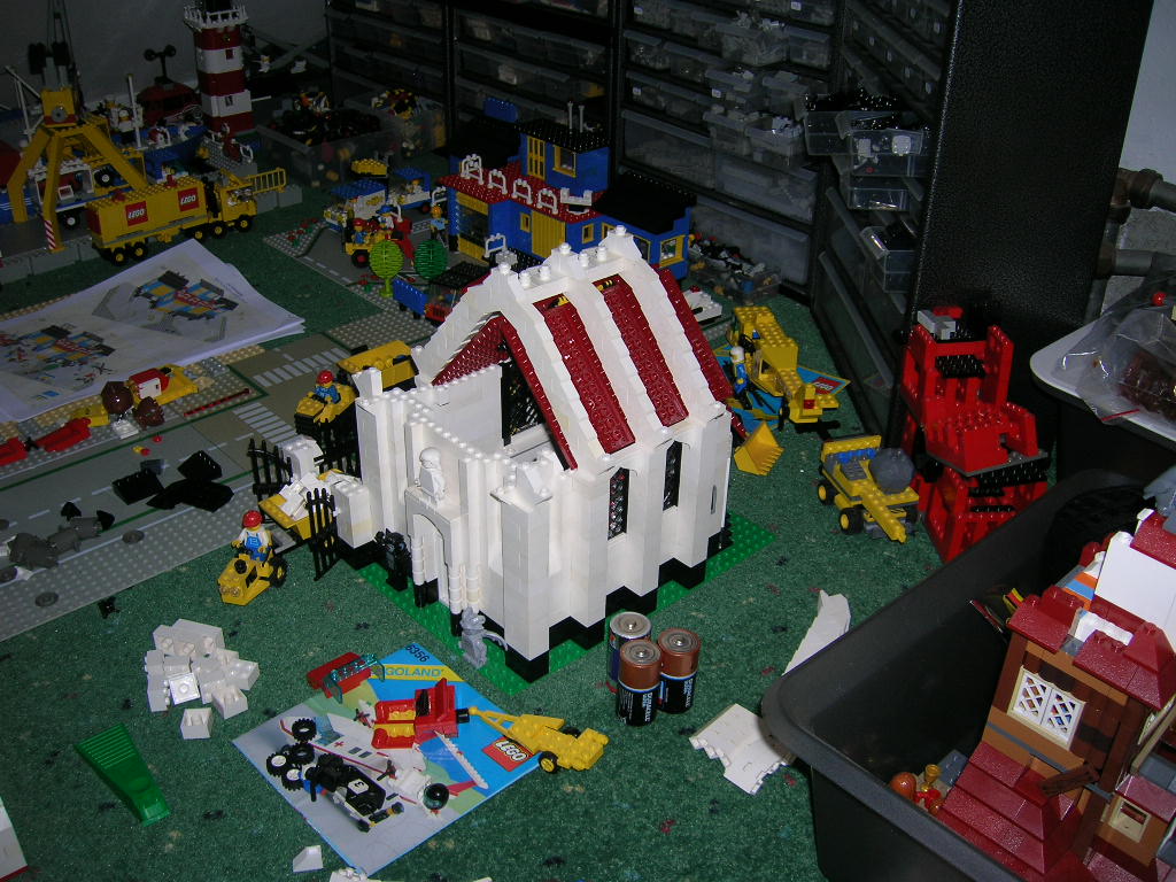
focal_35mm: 34
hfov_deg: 54.0
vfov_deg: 41.8
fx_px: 1155
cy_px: 441
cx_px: 588
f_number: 2.9
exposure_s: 1/60.1
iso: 50
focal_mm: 5.7
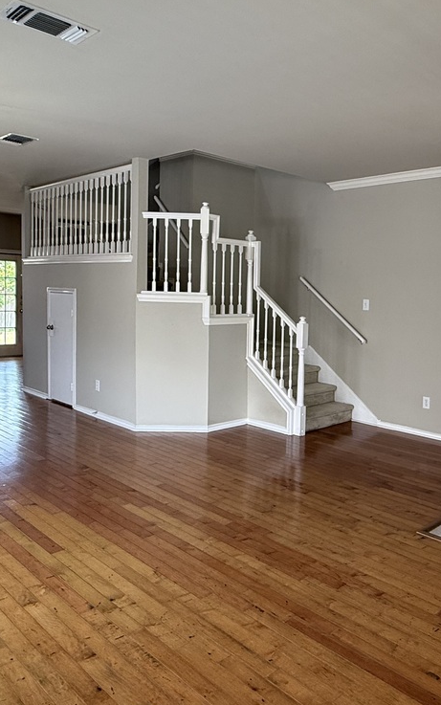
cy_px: 328
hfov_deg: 42.5
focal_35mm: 29
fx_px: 557
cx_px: 300
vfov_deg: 64.6
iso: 160
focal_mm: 2.22
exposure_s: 1/120
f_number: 2.2
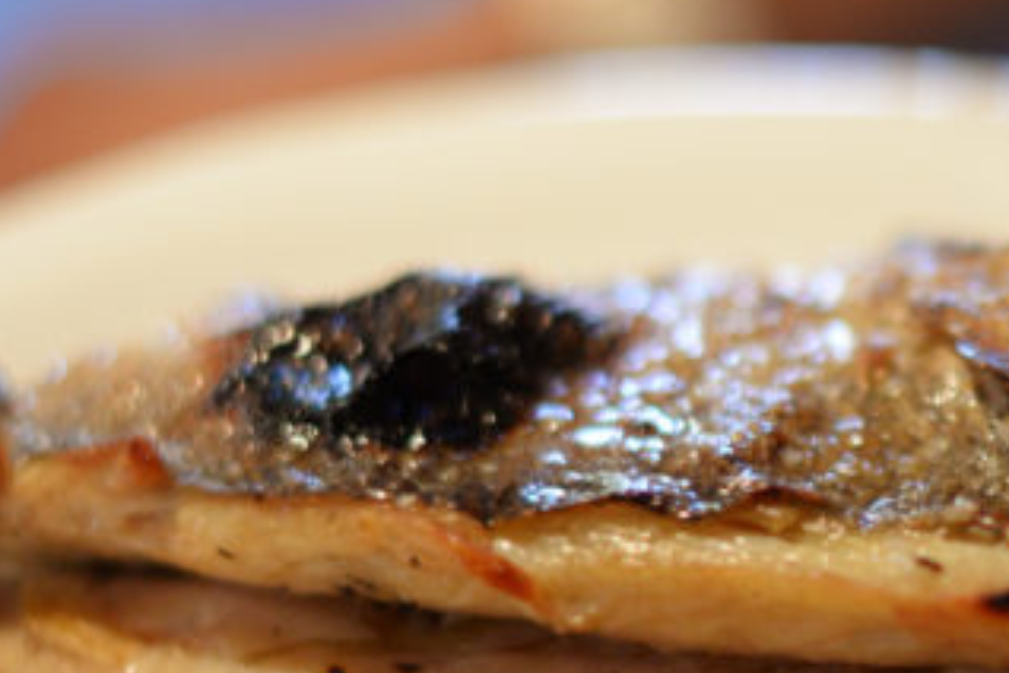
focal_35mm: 161
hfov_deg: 12.6
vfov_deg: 8.5
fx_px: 4512
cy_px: 606
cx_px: 930
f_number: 1.4
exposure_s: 1/320
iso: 1250
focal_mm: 50
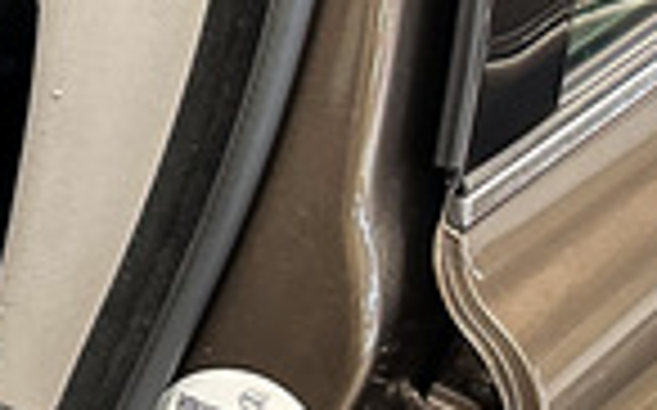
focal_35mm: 113
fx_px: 2022
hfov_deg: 14.2
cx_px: -801
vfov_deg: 11.5
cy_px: 410
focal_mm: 6.86
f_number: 1.78
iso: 800
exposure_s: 1/33
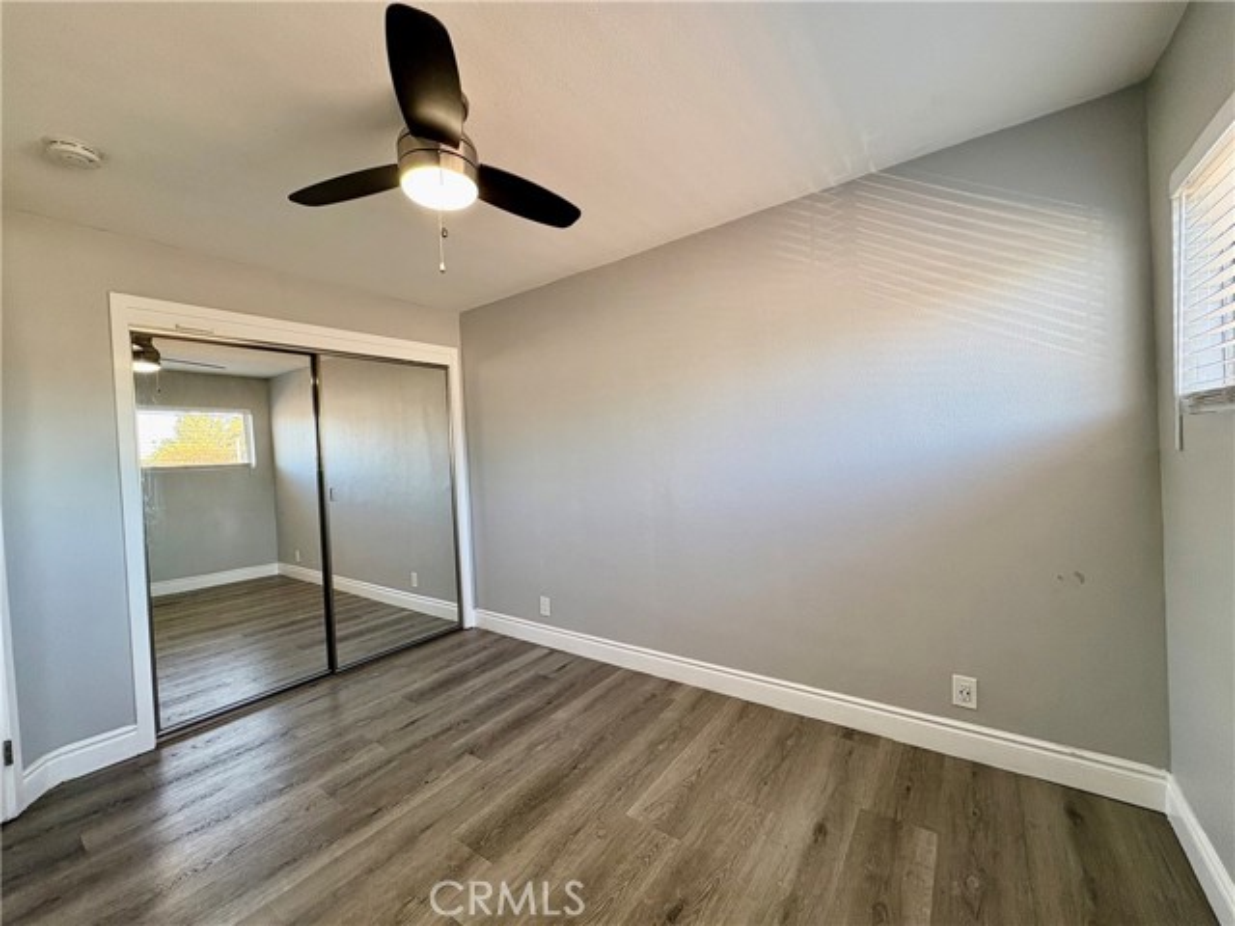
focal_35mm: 14
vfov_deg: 85.7
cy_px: 463
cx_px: 618
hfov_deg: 102.1
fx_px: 499
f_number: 2.2
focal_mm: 2.22
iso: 160
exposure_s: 1/120
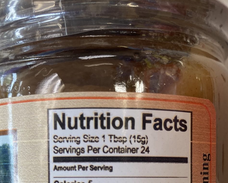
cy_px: 195
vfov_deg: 25.8
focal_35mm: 55
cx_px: 119
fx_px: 371
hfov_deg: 34.1
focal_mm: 4.25
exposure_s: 1/120
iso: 100
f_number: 1.8
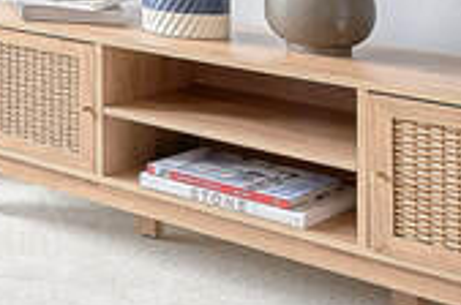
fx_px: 1141
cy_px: -208
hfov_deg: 15.9
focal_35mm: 89
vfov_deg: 13.9
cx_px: -543
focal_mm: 14.7
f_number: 7.1
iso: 100
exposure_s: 1/20
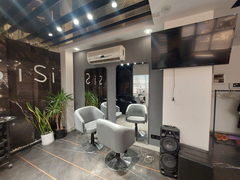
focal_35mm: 13
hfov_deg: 106.2
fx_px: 90
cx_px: 120
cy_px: 90
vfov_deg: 89.9
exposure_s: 1/50
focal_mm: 1.74
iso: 125
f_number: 2.2
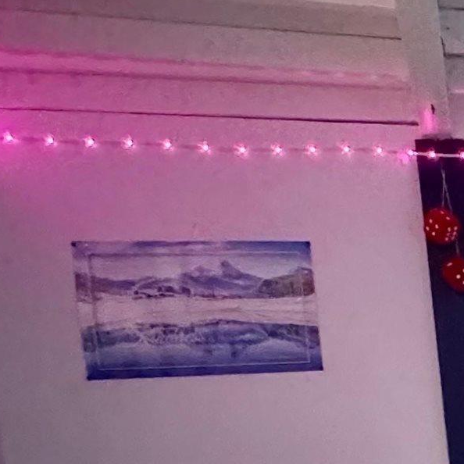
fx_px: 971
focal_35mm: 64
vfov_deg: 25.5
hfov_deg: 19.0
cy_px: 470
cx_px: 878
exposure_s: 1/30
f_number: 2.2
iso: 1250
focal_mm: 2.22
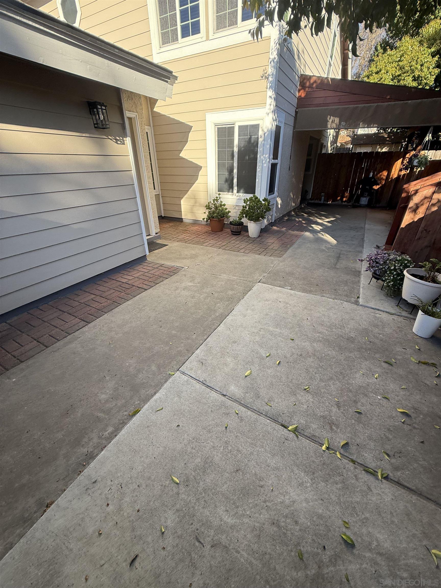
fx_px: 238
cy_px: 294
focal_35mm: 14
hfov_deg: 85.7
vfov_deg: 102.1
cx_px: 220
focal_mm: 2.22
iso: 64
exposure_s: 1/333
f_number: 2.2
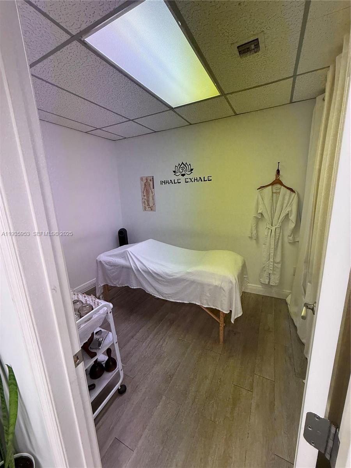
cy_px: 234
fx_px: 189
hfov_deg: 85.7
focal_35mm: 14
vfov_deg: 102.1
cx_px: 176
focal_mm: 2.22
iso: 320
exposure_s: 1/90
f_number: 2.2
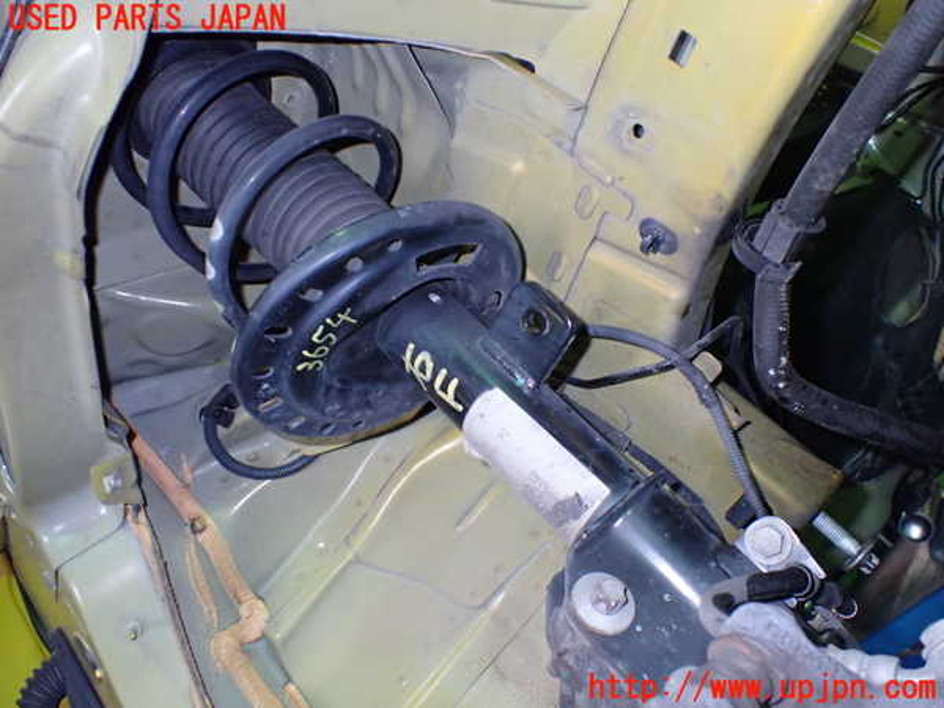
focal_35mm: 30
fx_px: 818
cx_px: 472
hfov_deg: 60.0
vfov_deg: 46.8
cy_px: 354
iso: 800
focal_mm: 5.4
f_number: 6.3
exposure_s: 1/30
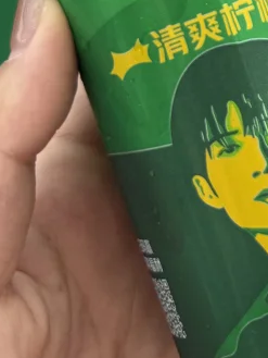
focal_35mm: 105
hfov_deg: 12.5
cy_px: -184
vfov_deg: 16.9
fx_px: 1083
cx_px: 529
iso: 80
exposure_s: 1/399
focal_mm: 6.76
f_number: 1.78
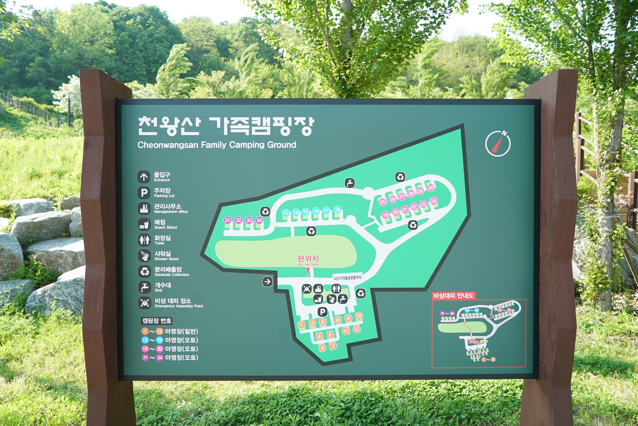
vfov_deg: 53.2
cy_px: 213
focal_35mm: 24
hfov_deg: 73.7
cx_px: 319
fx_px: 426
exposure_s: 1/160
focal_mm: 24
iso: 100
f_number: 4
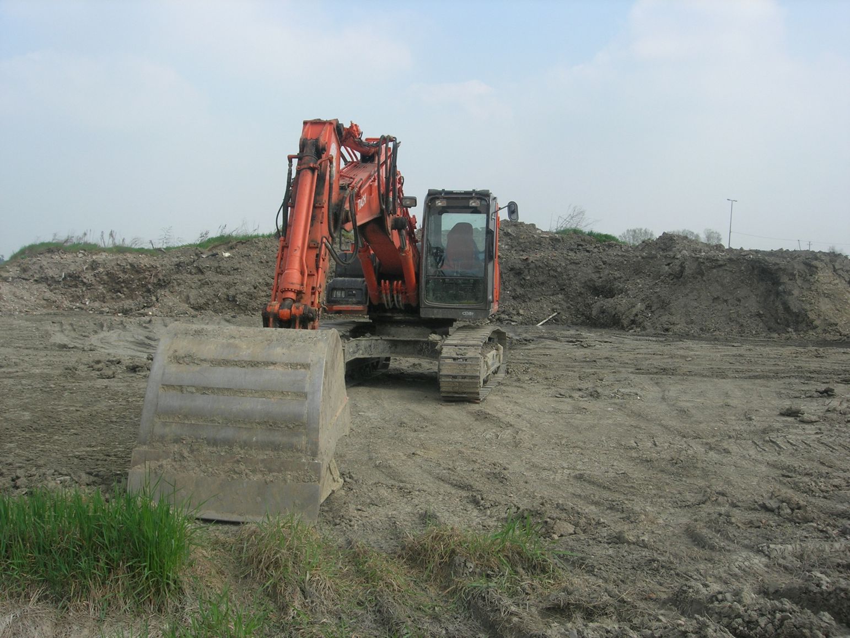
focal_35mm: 38
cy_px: 319
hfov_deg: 49.0
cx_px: 425
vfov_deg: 37.7
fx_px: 933
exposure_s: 1/472
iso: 64
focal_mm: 7.8
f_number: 4.8
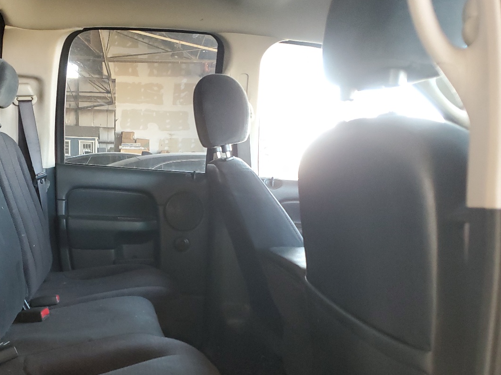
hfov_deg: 46.5
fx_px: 564
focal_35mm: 39
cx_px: 137
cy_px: 259
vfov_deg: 36.3
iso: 316
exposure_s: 1/60.2
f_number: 1.5
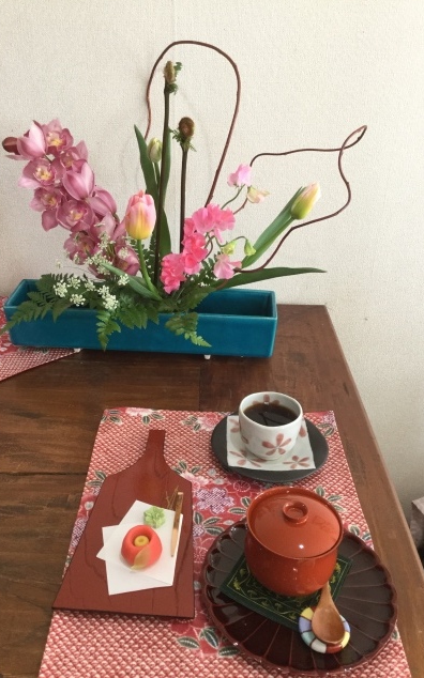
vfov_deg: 58.2
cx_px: 188
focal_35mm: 33
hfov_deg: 38.3
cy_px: 340
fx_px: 610
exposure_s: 1/30
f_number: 2.4
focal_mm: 3.3
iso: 80
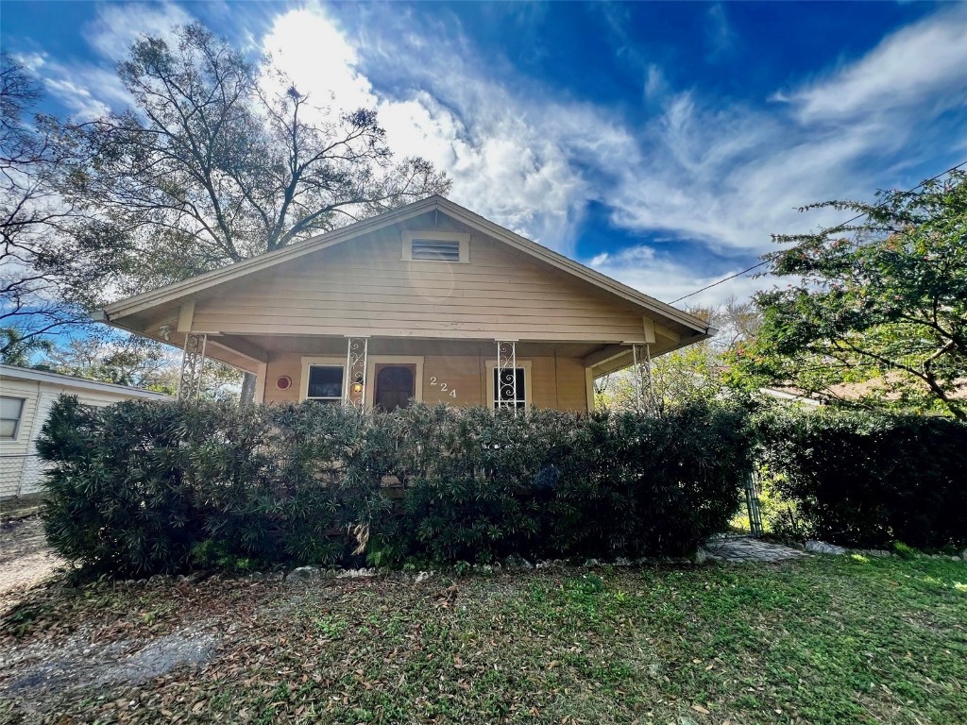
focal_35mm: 13
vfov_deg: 89.9
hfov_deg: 106.2
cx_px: 484
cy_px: 362
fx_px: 363
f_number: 1.8
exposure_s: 1/664
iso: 32
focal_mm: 1.57
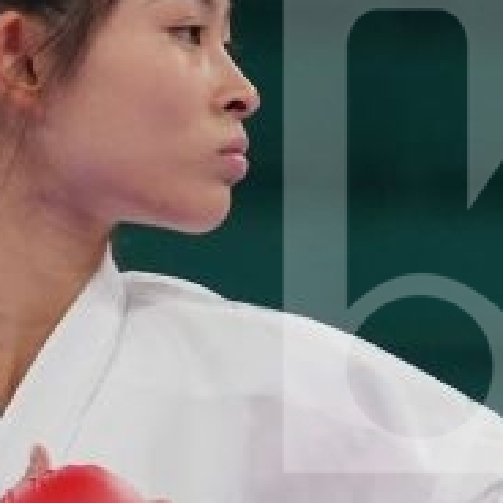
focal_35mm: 1439
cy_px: 1192
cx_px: 539
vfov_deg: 1.2
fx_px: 23657
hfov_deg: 1.2
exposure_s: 1/1000
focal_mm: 173
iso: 500
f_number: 2.8
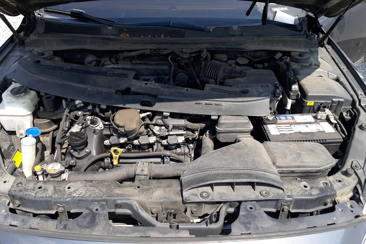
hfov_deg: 65.5
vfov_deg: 46.4
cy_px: 119
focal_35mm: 28
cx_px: 182
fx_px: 285
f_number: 1.7
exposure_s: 1/1111
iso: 40
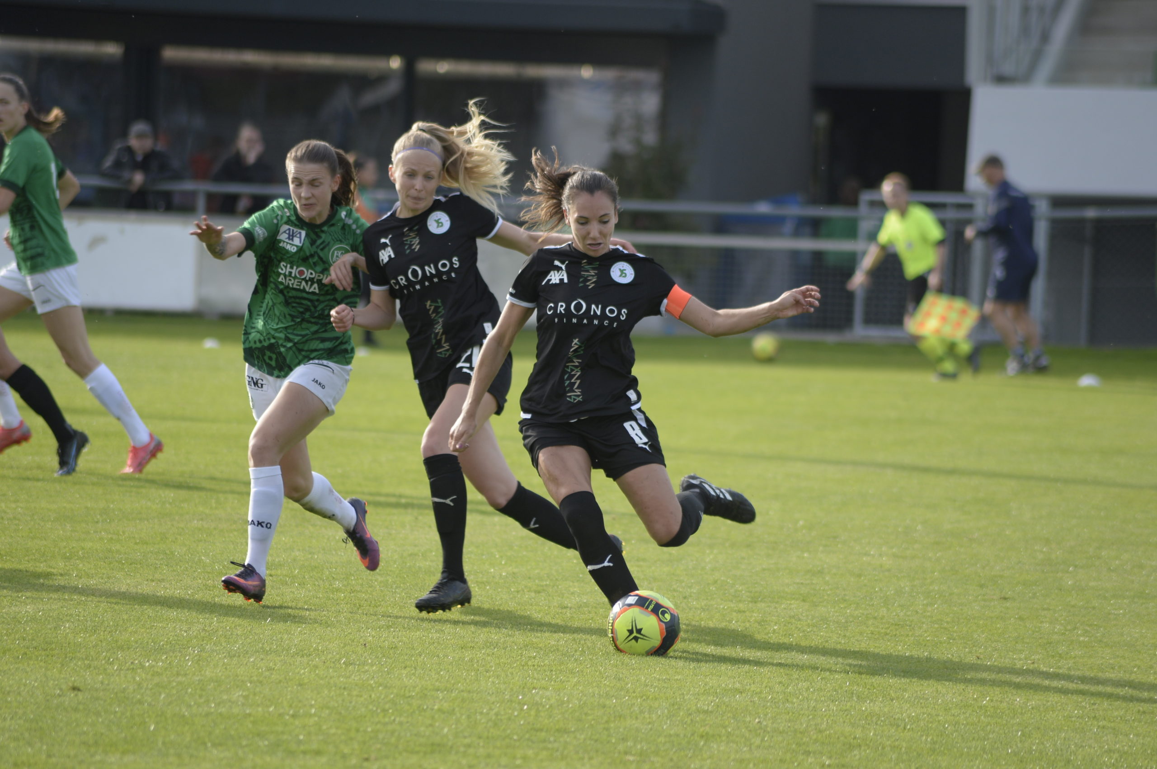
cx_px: 578
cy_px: 384
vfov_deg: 4.6
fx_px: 9631
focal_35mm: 300
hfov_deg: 6.9
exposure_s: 1/800
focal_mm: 300
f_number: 5.6
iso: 560
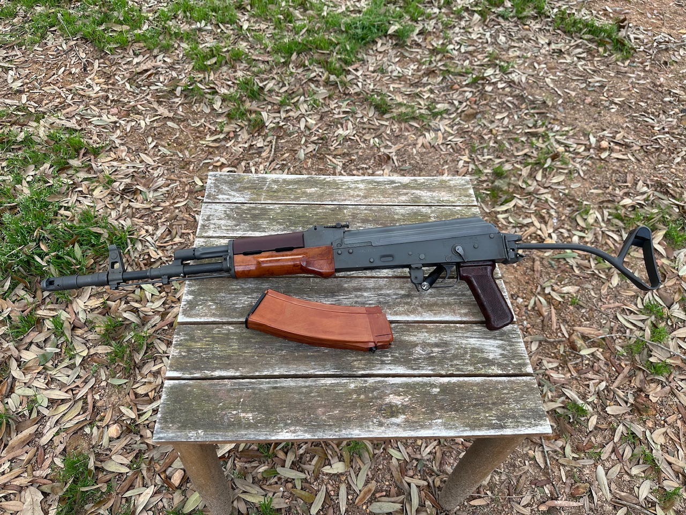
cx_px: 343
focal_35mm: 24
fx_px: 476
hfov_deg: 71.6
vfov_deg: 56.8
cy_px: 258
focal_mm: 6.86
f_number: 1.78
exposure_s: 1/590
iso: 80
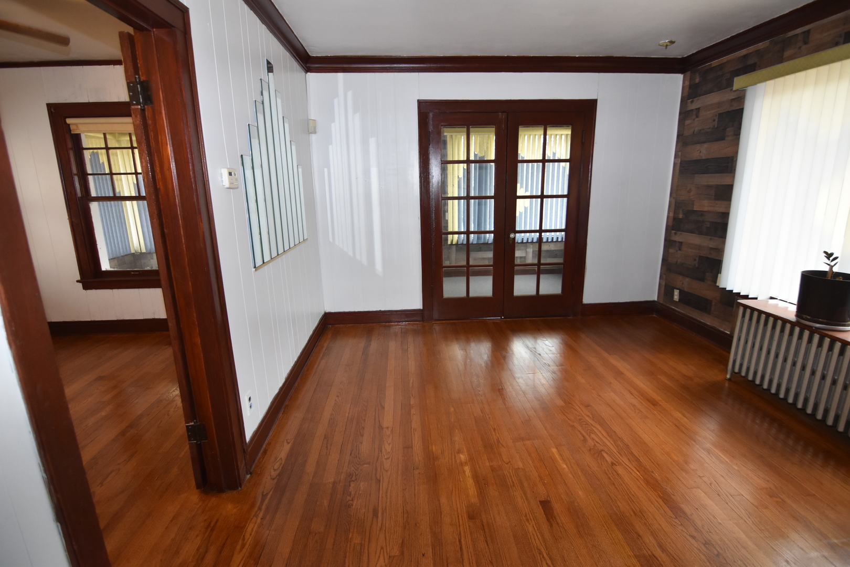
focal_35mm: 16
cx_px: 425
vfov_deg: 72.1
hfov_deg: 95.0
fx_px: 390
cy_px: 284
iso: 1000
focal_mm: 11
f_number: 2.8
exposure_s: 1/125
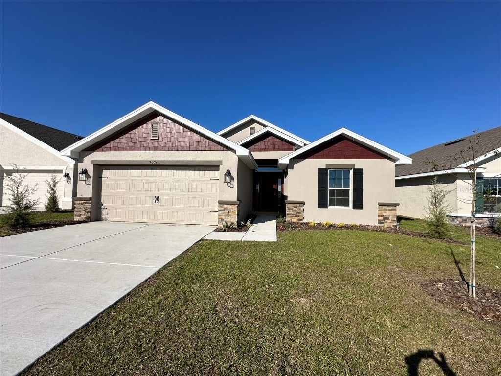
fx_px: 203
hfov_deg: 102.1
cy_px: 188
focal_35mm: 14
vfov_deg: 85.7
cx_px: 250
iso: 50
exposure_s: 1/4464
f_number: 2.2
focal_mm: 2.22
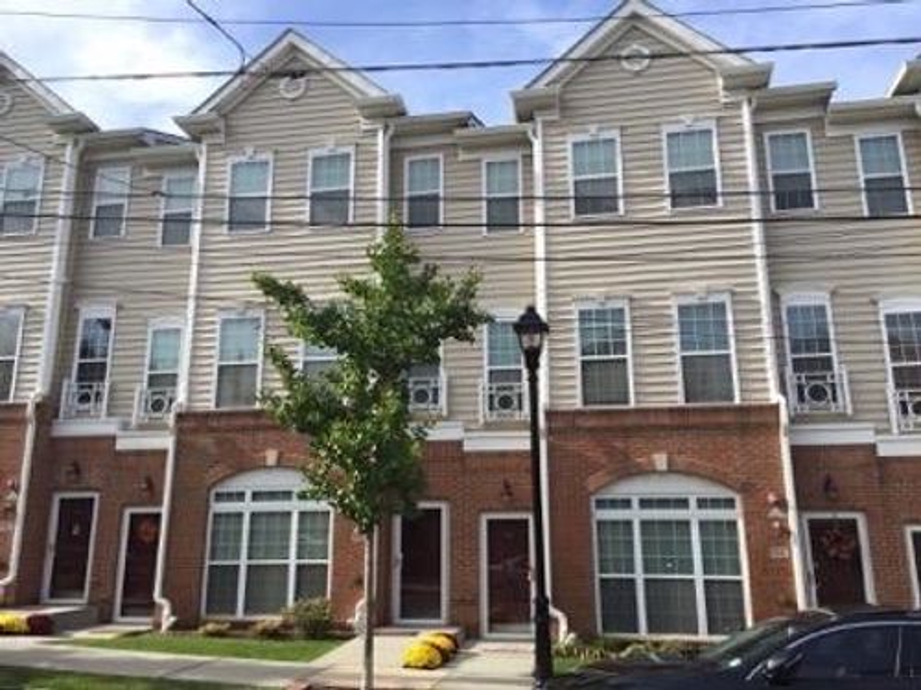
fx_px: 772
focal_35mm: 29
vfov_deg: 48.2
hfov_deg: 61.7
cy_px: 345
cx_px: 460
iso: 32
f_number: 2.2
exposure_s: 1/1276
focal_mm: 4.15
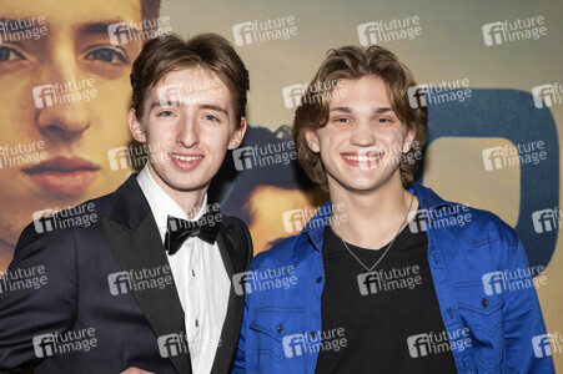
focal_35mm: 61
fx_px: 953
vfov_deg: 22.2
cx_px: 282
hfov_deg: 32.9
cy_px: 187
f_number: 4.5
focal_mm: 61
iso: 800
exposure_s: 1/200
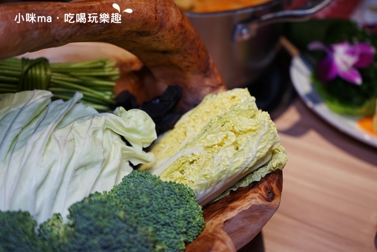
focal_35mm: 49
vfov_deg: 27.5
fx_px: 513
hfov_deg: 40.4
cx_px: 188
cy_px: 126
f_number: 4.5
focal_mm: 49
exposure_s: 1/60
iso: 400
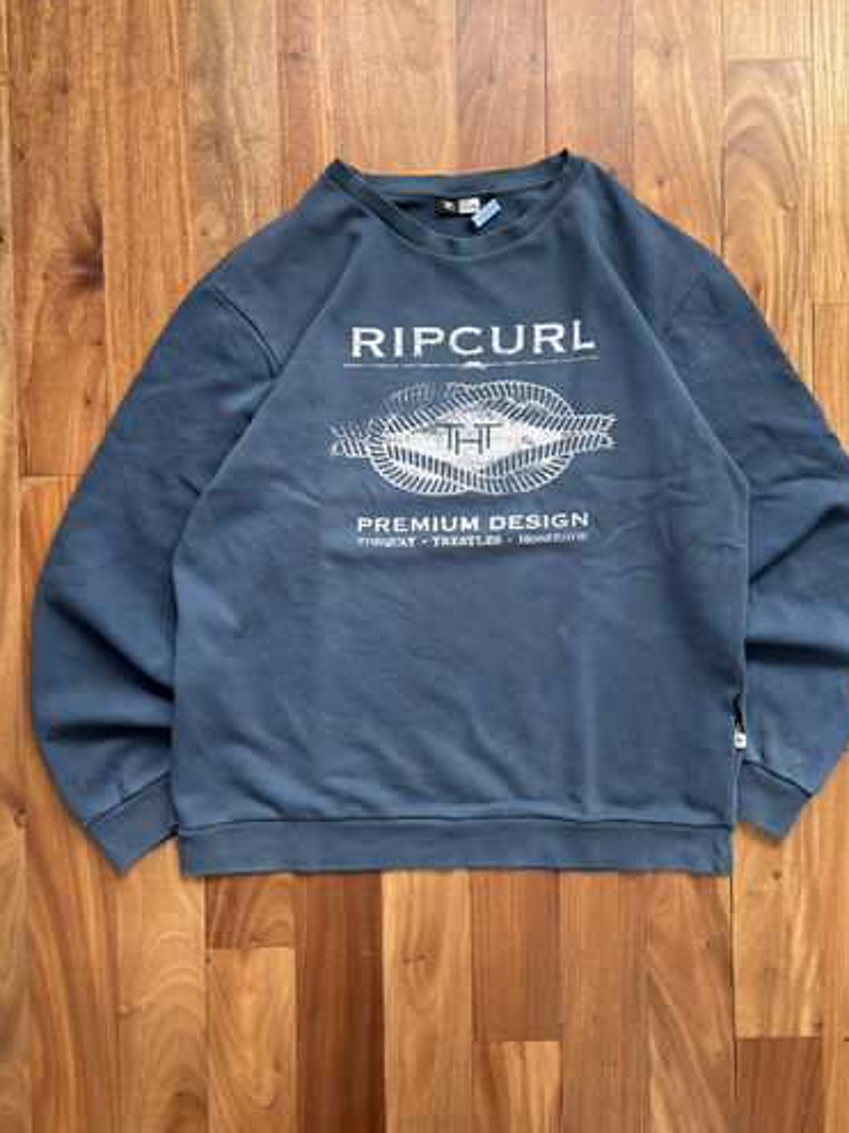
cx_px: 453
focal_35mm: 28
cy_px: 553
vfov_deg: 63.4
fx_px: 916
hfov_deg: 49.7
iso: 50
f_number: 1.6
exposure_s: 1/121
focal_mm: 5.96
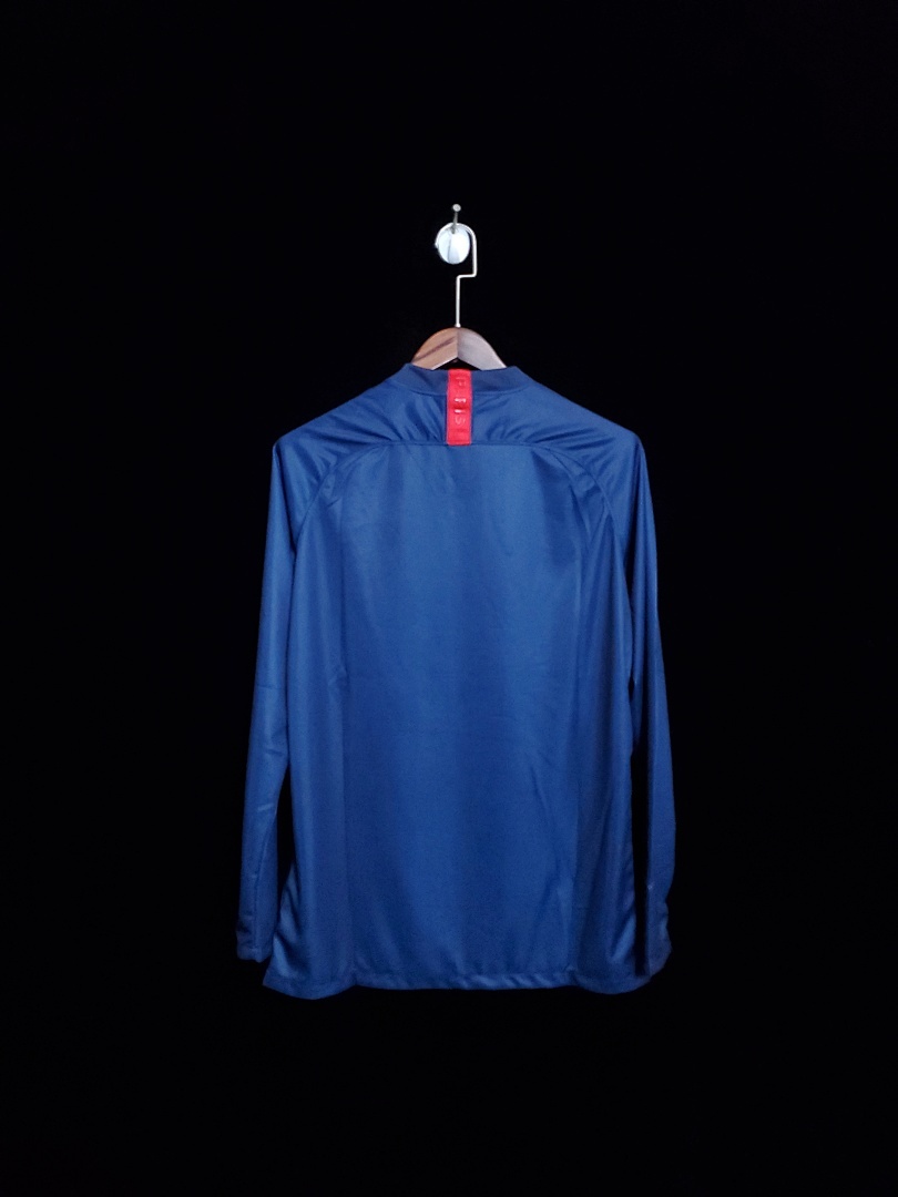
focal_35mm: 26
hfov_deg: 53.1
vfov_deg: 67.3
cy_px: 598
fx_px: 899
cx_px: 449
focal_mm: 4.3
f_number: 1.5
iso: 500
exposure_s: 1/60
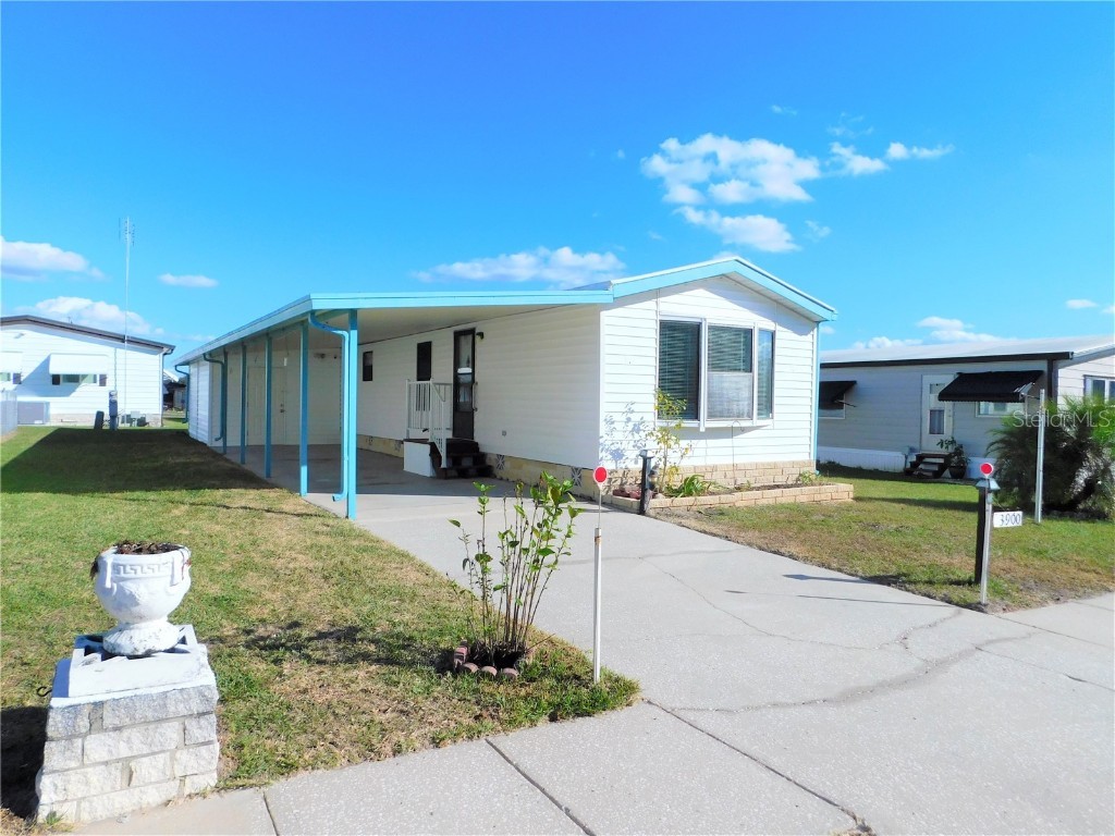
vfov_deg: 58.9
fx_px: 741
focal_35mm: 23
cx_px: 558
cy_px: 418
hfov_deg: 73.9
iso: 125
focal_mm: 4
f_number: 6
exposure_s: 1/800
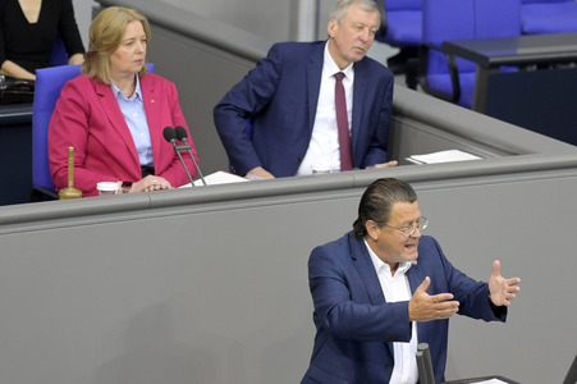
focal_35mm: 280
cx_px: 288
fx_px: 4484
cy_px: 192
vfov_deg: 4.9
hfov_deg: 7.4
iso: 8000
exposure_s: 1/400
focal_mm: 280
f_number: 5.6
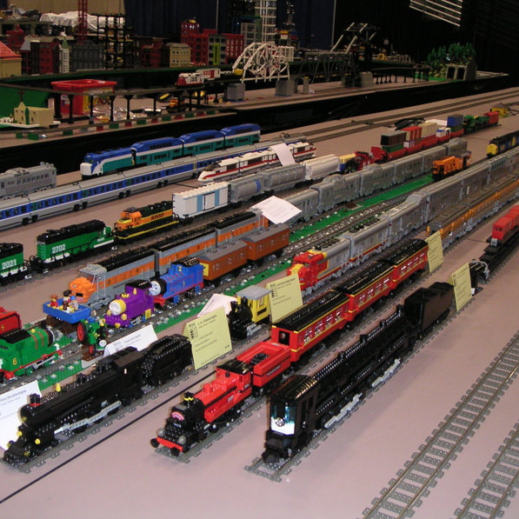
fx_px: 763
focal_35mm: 45
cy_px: 259
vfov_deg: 37.6
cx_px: 236
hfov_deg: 37.5
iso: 160
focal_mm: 6
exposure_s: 1/45
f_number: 2.8
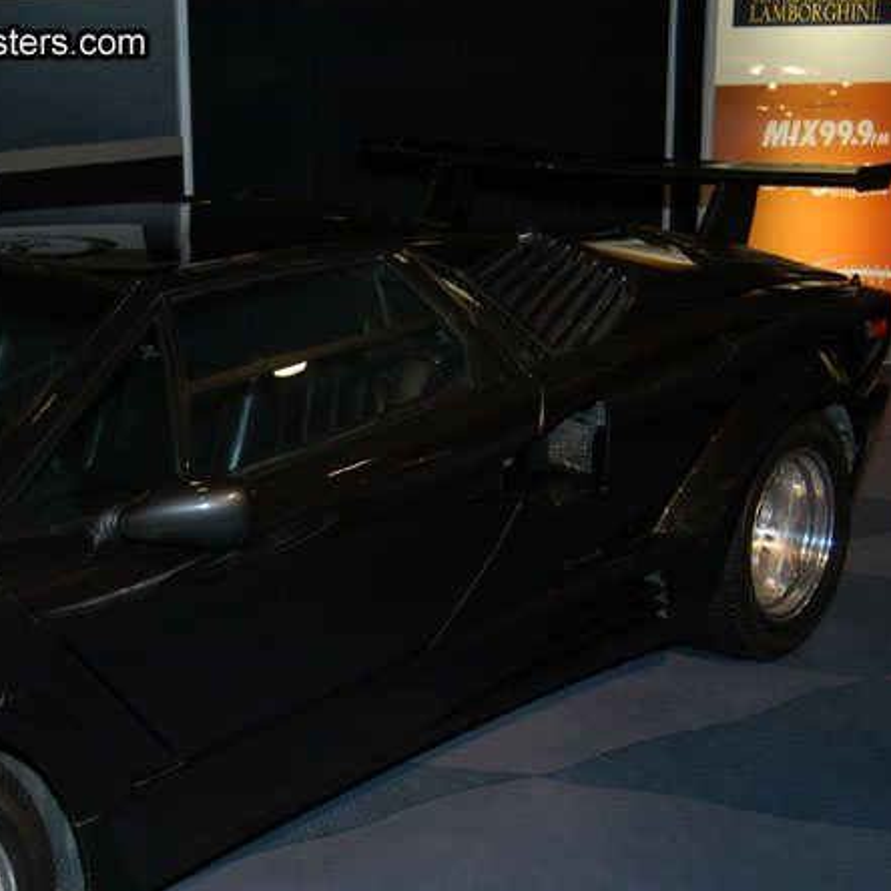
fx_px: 1922
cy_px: 443
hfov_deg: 26.0
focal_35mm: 66
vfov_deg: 26.1
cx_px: 312
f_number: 5
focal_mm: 34
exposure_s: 1/60
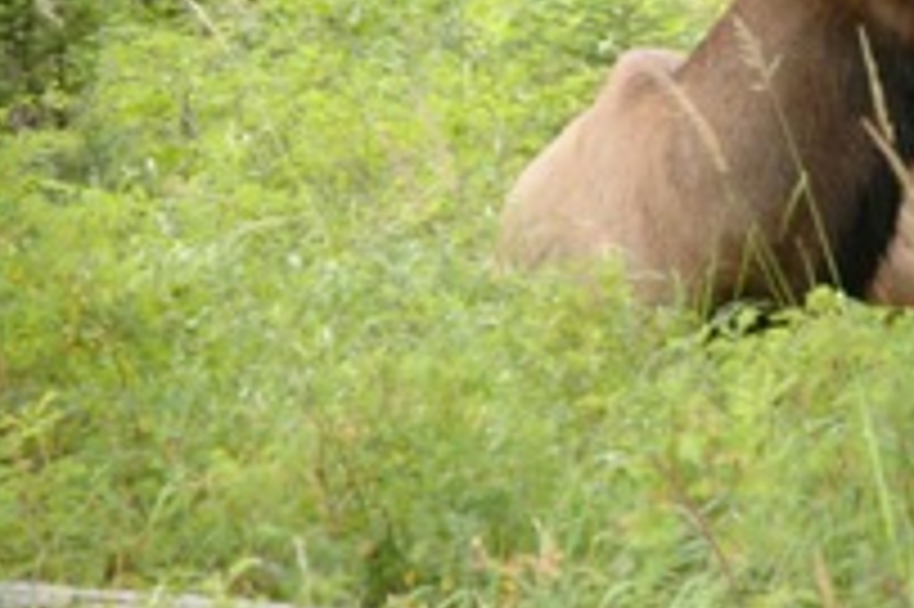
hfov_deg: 7.9
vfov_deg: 5.3
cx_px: 1000
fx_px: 6570
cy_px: -122
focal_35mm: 259
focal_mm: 70
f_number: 4.5
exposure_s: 1/40
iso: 200
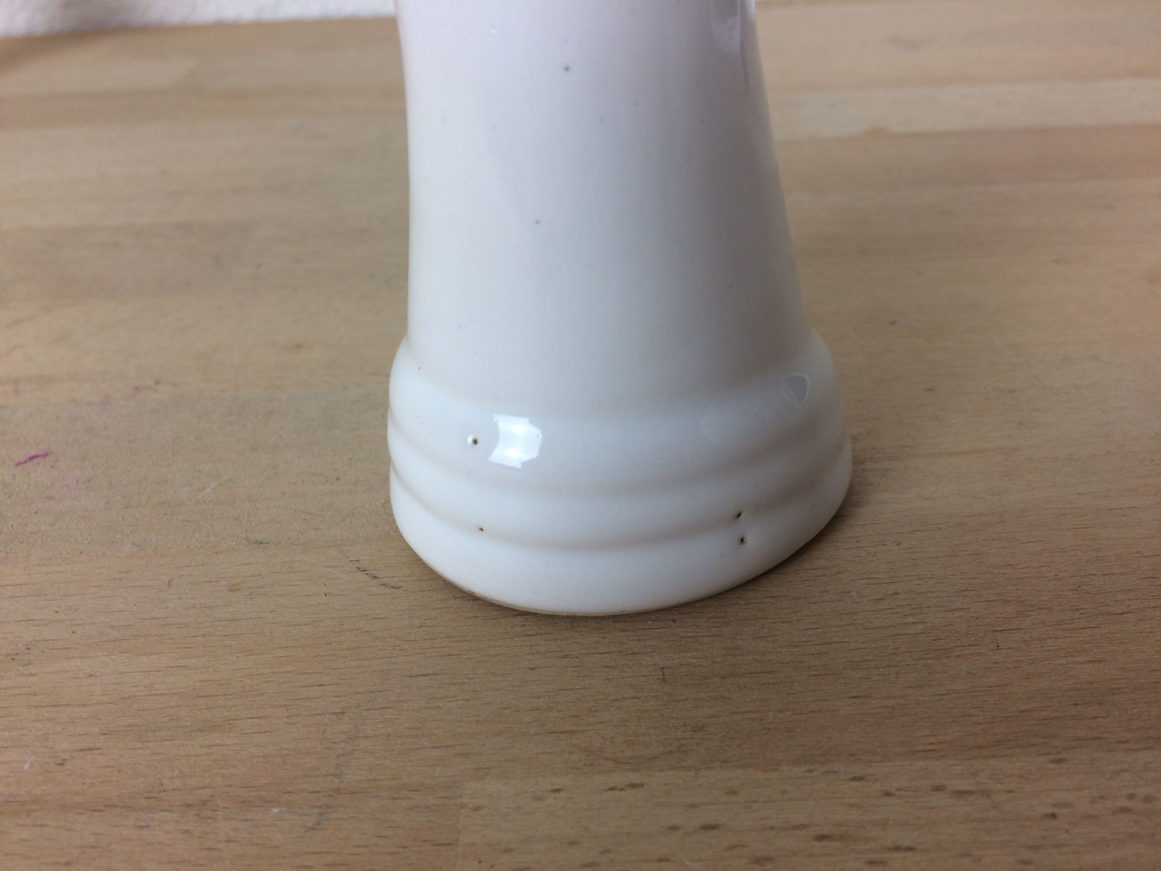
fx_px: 973
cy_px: 436
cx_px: 580
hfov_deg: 61.7
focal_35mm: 29
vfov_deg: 48.2
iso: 32
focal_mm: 4.15
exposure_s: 1/50
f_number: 2.2
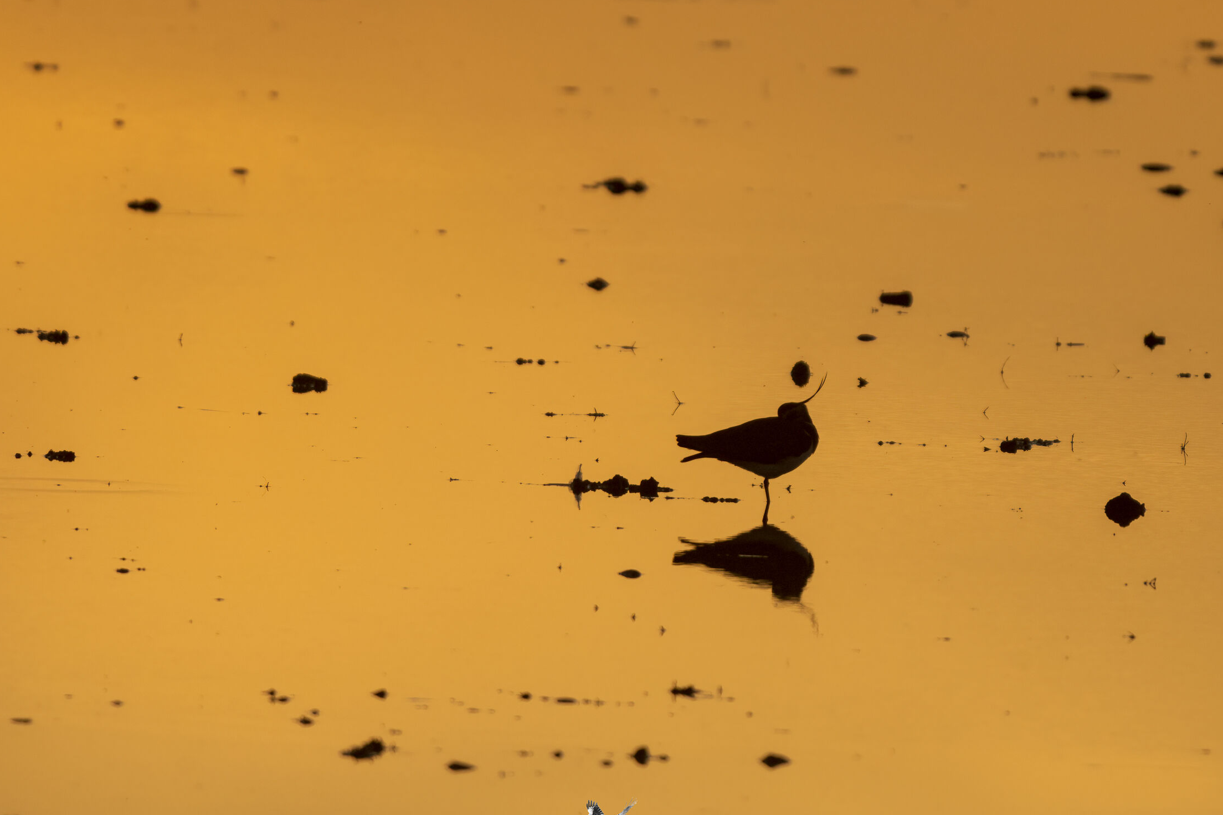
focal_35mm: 913
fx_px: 31014
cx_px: 614
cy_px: 439
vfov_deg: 1.5
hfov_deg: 2.3
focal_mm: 840
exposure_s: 1/1000
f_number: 9
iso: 800
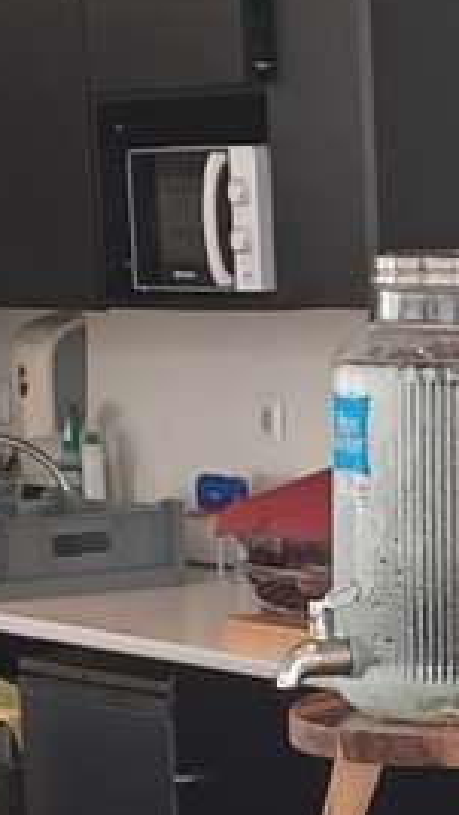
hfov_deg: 10.6
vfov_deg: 20.5
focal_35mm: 104
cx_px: 933
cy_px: 514
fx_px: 2247
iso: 200
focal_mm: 4.6
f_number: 1.8
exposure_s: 1/50
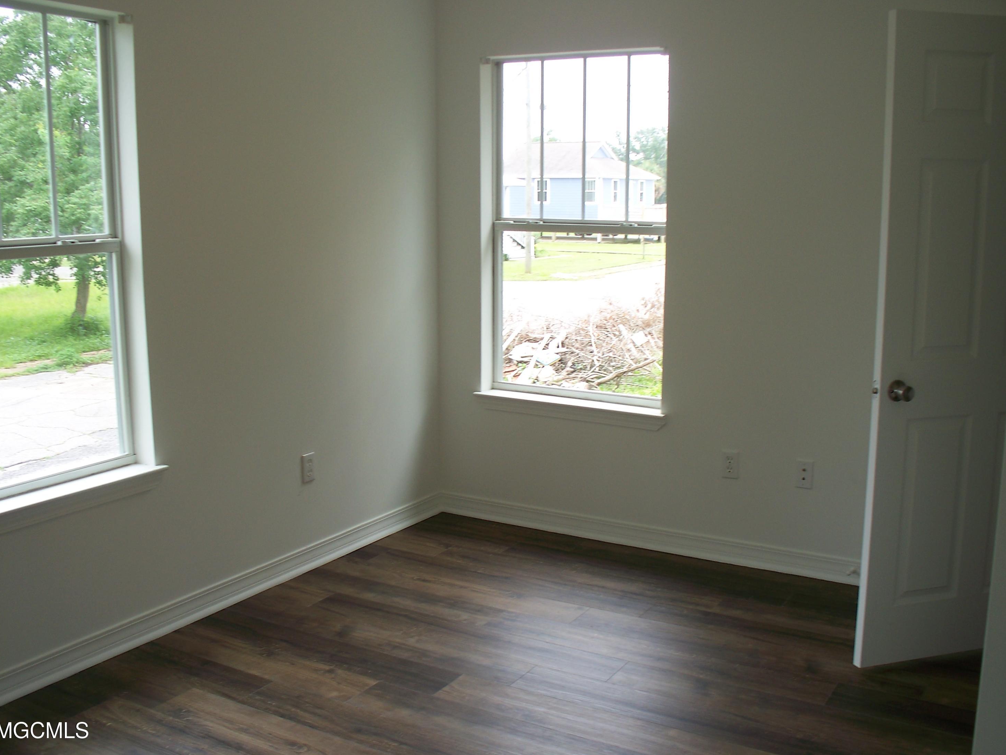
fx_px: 1075
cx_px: 510
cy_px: 377
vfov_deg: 38.7
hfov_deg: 50.1
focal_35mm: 37
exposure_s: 1/100
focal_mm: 7.54
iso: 80
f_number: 2.8
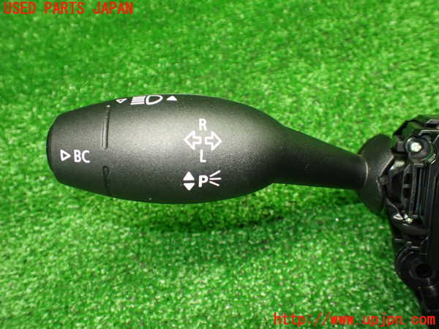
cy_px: 164
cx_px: 220
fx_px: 380
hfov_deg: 60.0
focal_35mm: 30
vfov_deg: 46.8
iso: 800
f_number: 2.3
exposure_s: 1/100
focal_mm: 5.4
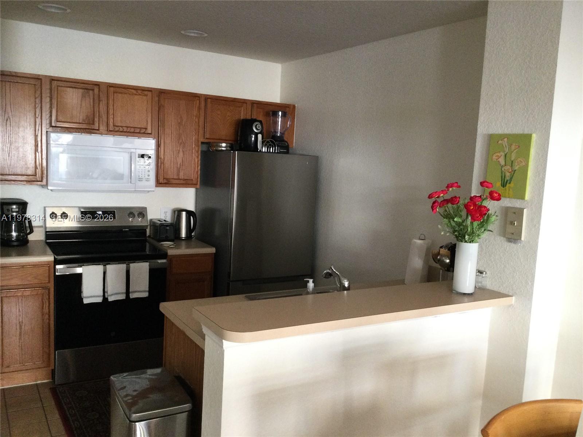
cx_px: 292
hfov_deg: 58.4
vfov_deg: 45.4
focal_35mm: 31
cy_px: 218
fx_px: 522
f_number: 2.4
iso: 125
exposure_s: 1/30
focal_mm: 3.3
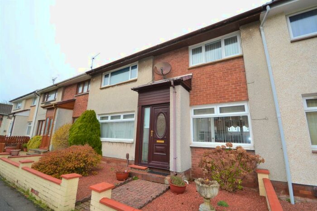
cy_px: 106
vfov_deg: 77.4
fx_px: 132
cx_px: 158
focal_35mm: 15
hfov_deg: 100.4
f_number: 4.5
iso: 100
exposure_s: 1/200
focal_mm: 10
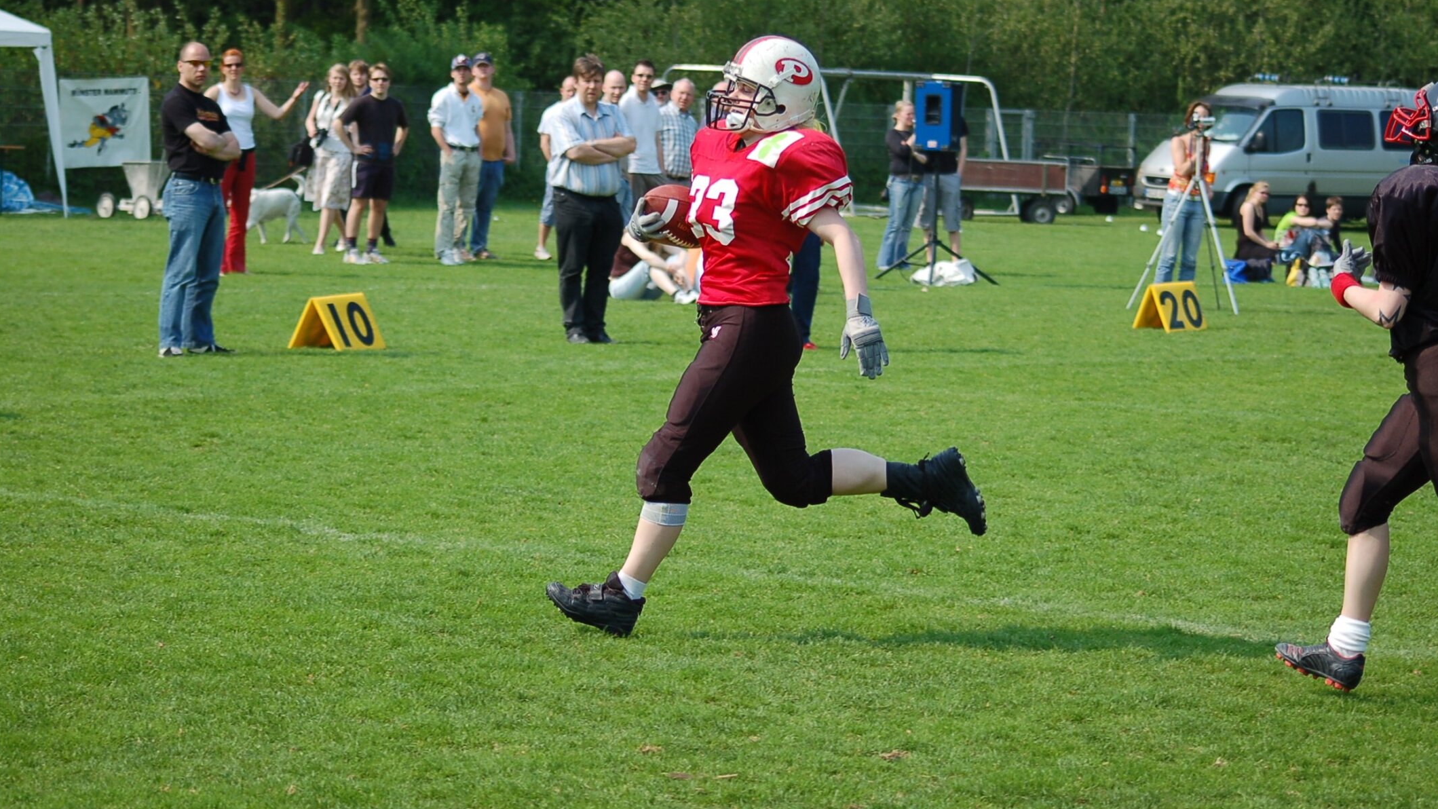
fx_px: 4347
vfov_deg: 10.6
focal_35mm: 114
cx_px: 745
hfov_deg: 18.8
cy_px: 331
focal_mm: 70
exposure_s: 1/1000
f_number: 4.5
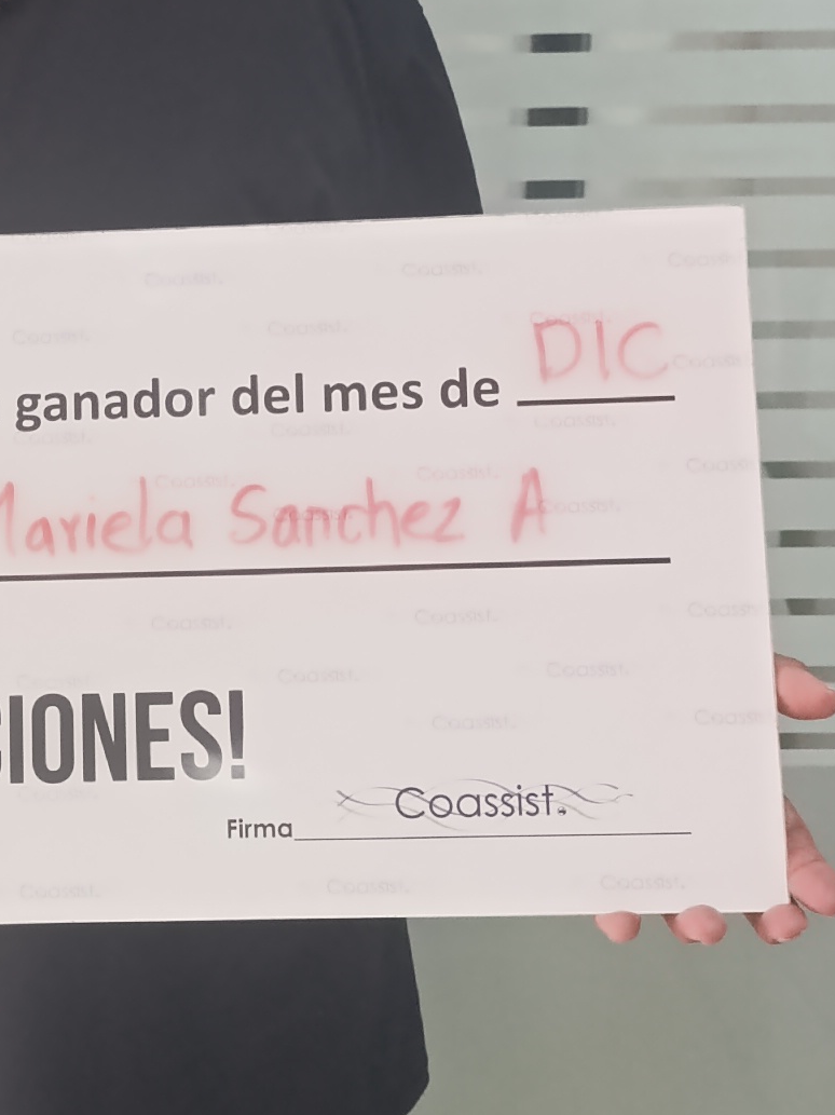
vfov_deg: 21.5
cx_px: -23
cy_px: 583
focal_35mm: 91
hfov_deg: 15.9
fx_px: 2929
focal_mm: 6.14
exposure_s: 1/120
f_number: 1.6
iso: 640
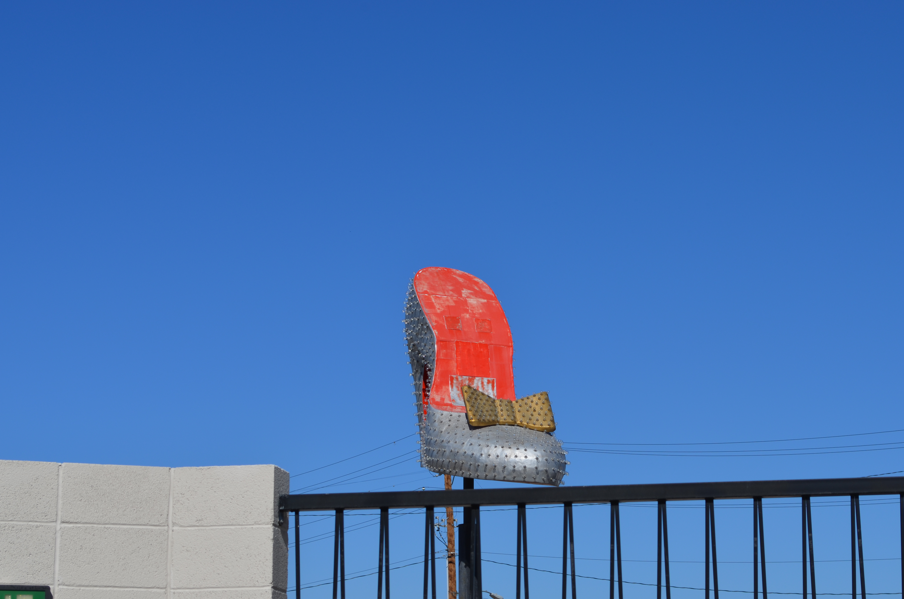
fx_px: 2168
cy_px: 314
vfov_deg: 15.7
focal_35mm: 87
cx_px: 473
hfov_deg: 23.5
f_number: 10
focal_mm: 55
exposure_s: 1/400
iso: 100
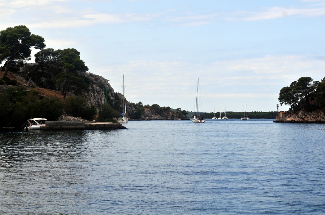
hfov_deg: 19.5
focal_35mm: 105
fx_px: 946
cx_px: 162
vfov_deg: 13.0
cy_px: 108
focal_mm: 70
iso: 200
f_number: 5.6
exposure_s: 1/1600
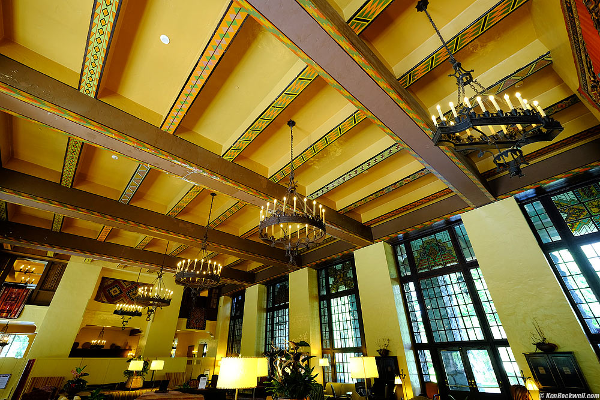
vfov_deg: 77.3
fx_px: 250
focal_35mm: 15
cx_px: 300
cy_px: 200
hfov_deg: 100.4
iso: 250
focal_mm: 10
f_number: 4
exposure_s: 1/8
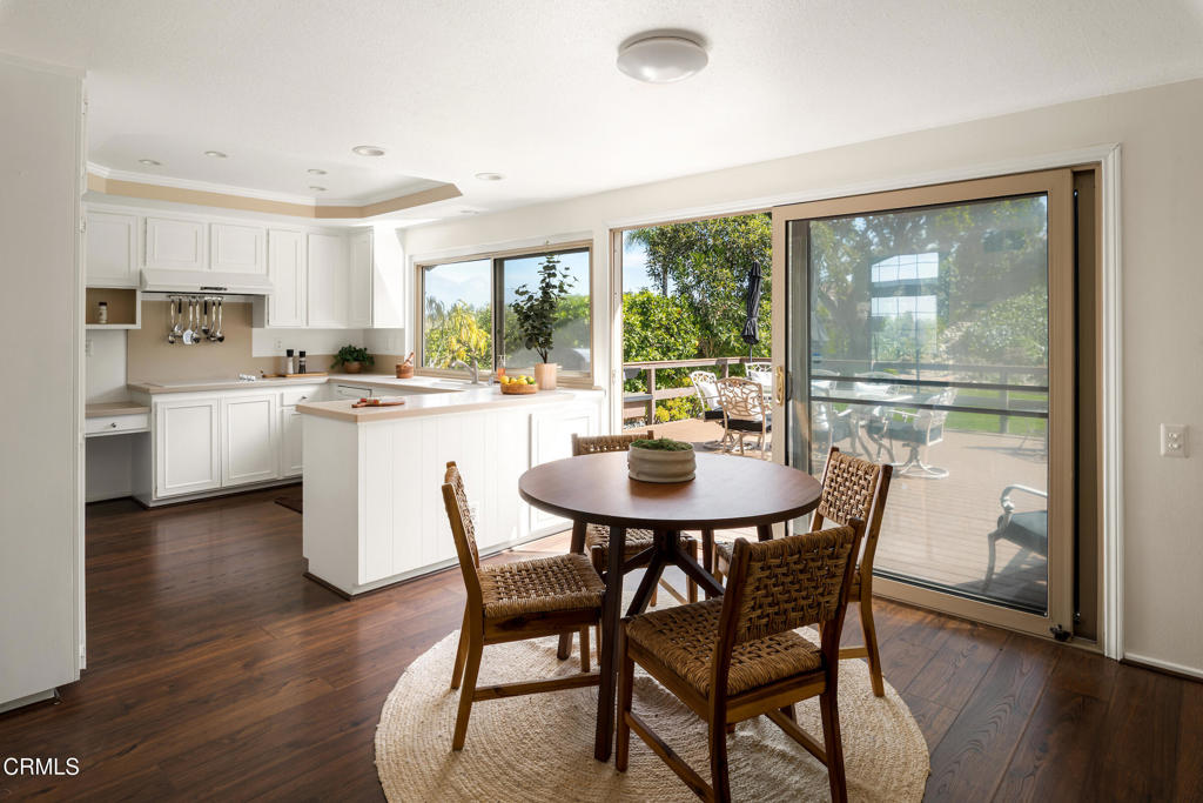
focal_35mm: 24
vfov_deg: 53.1
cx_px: 602
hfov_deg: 73.7
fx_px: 802
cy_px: 402
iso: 64
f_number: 10
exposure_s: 1/4
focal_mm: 24
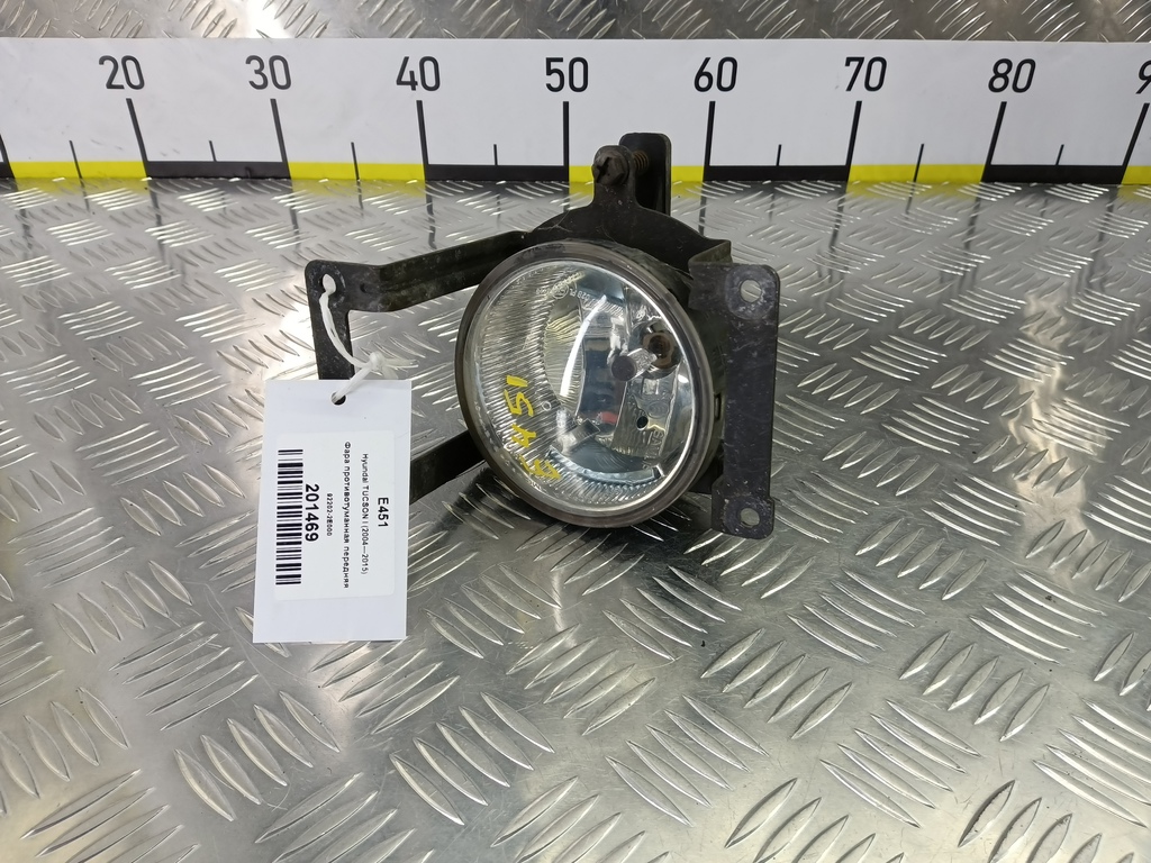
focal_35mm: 23
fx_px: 765
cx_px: 576
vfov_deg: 58.9
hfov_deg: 73.9
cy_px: 432
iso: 108
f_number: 1.6
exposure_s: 1/50
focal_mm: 4.11
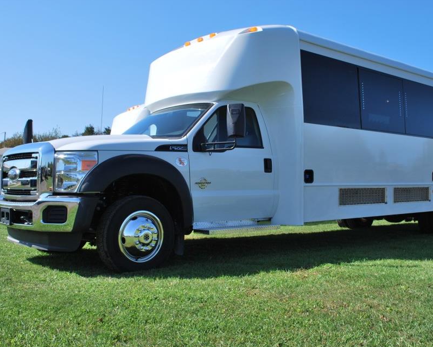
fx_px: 487
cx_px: 247
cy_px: 174
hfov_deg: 47.8
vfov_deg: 39.2
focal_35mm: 38
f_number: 8
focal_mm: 22
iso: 100
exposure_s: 1/250
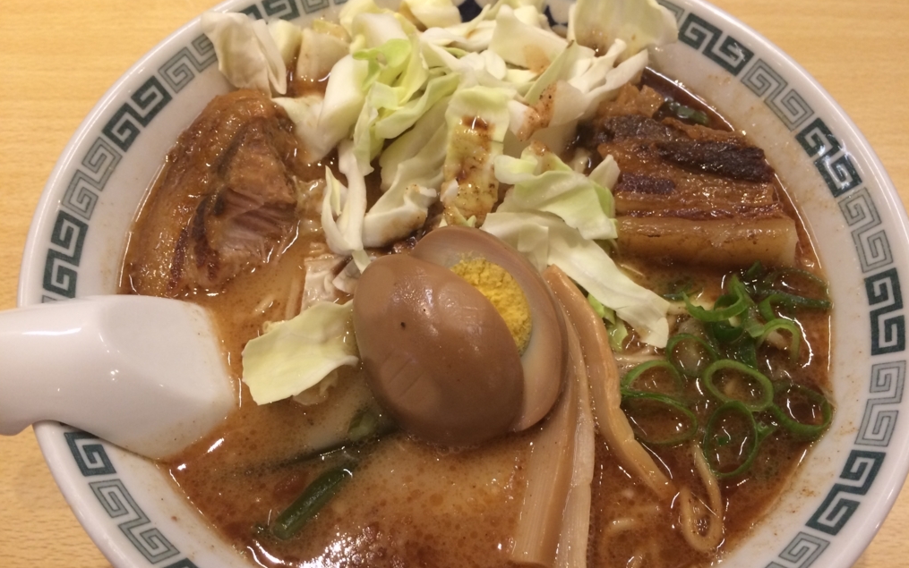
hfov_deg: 61.2
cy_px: 328
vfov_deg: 40.5
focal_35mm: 31
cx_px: 458
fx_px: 768
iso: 125
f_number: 2.2
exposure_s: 1/30
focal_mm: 4.15
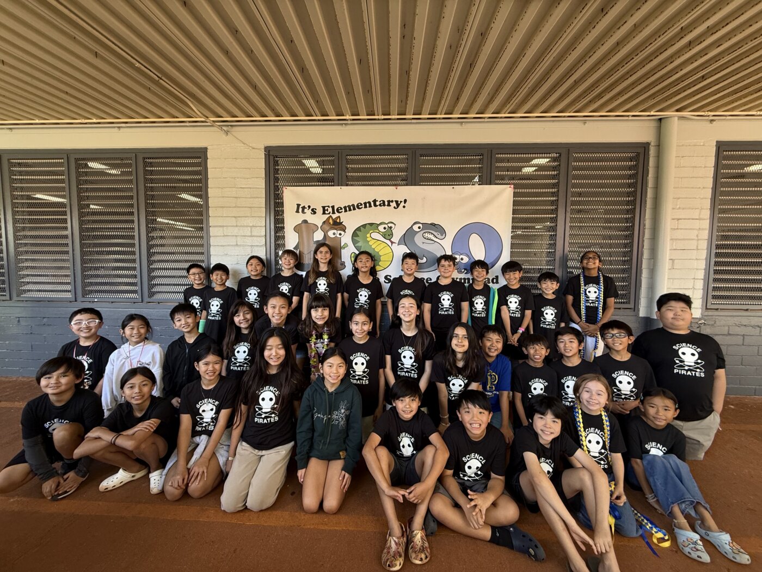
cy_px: 286
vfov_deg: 85.7
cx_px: 381
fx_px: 308
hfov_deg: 102.1
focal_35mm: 14
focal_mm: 2.22
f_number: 2.2
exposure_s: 1/99
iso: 160
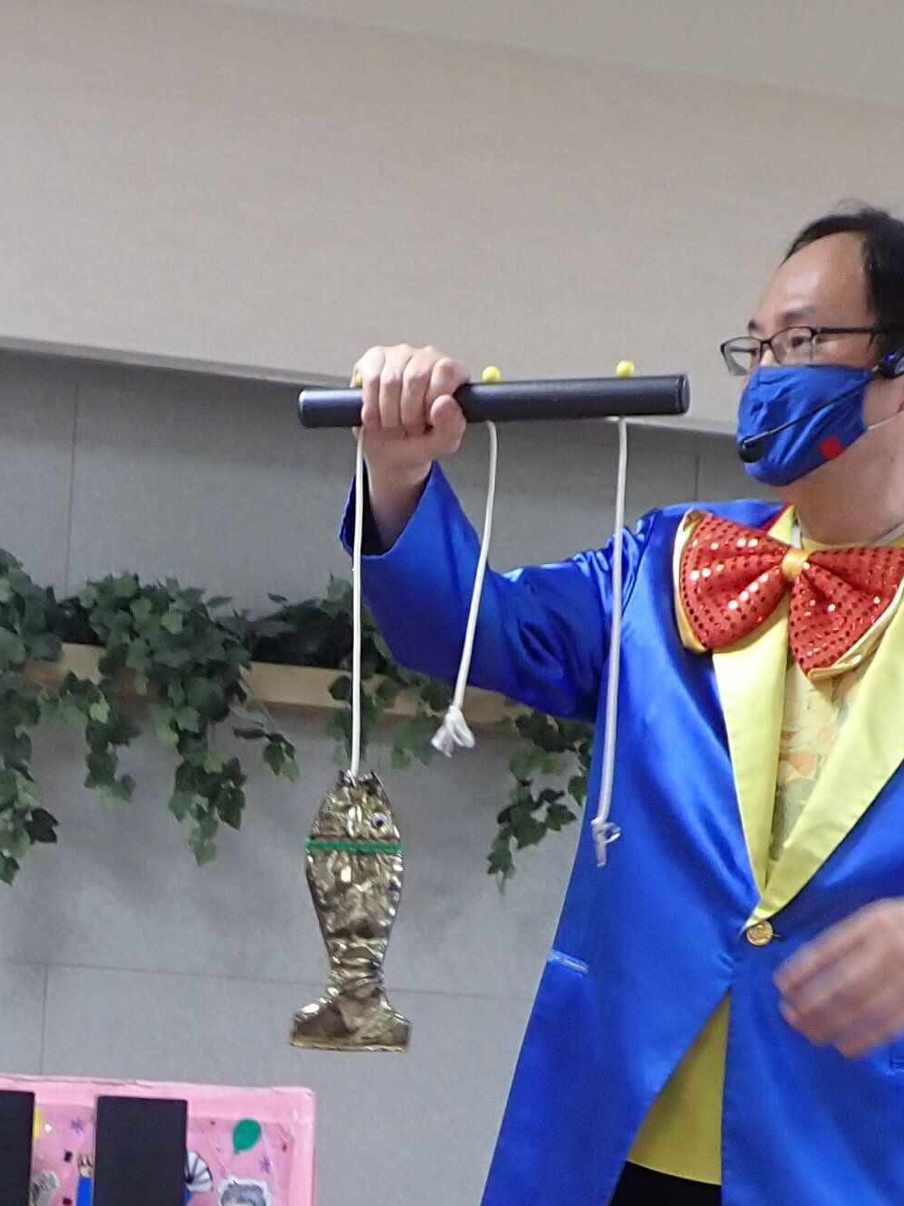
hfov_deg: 16.2
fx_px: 3169
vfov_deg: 21.2
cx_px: 228
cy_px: 1025
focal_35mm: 91
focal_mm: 5.5
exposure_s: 1/60
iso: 200
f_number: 2.3
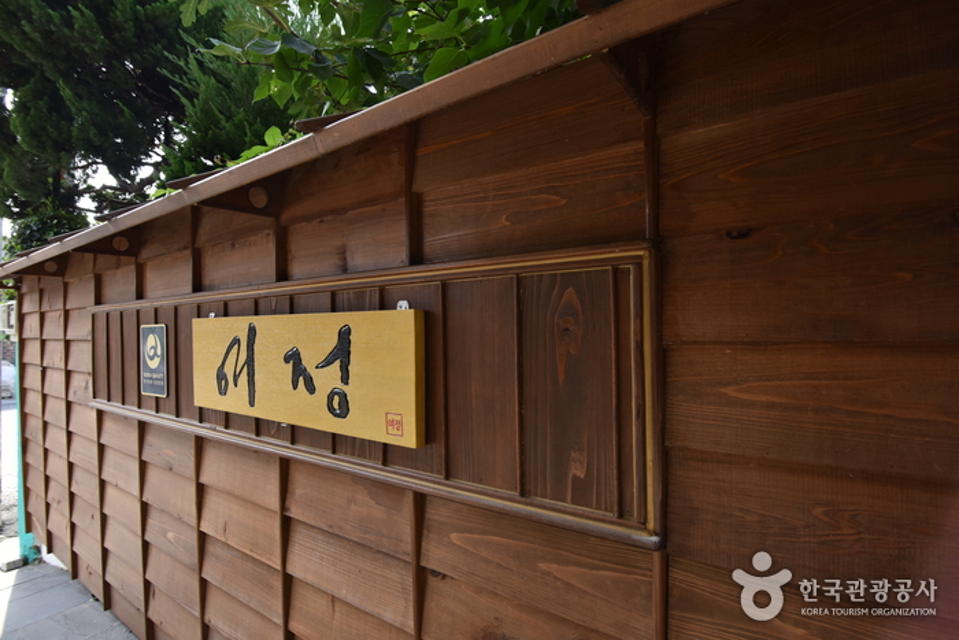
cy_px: 320
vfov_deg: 70.5
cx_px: 480
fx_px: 453
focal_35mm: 17
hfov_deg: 93.3
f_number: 8
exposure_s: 1/250
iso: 400
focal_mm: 17
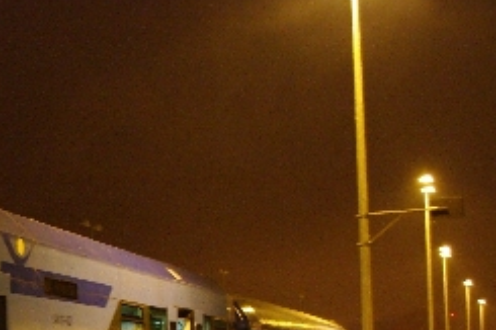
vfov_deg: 15.0
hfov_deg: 21.3
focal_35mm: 88
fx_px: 1212
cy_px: 384
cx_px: -121
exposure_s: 1/8
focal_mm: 18
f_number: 3.5
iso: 1600
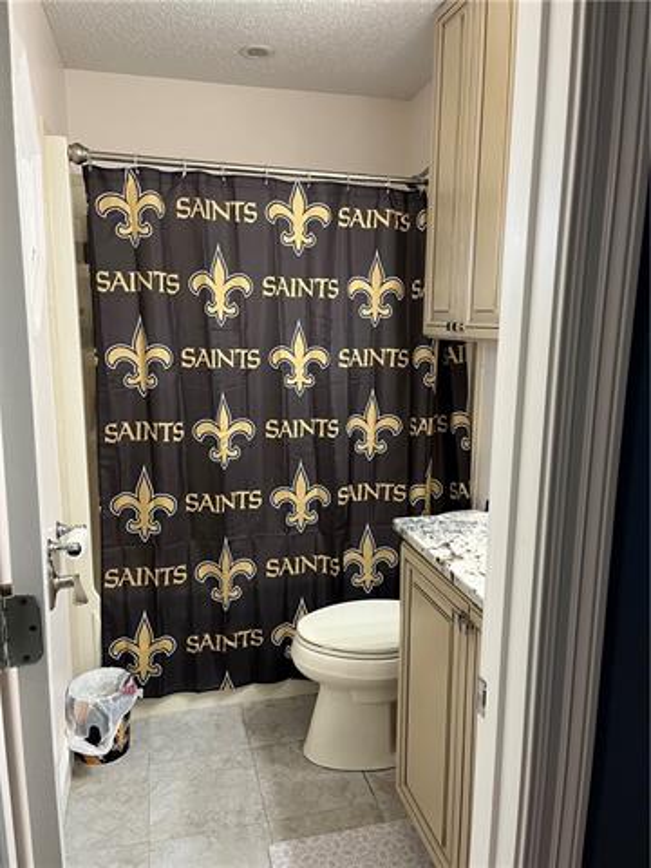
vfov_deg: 67.3
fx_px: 652
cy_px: 434
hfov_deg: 53.1
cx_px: 326
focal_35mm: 26
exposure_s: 1/60
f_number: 1.6
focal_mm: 5.1
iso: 125
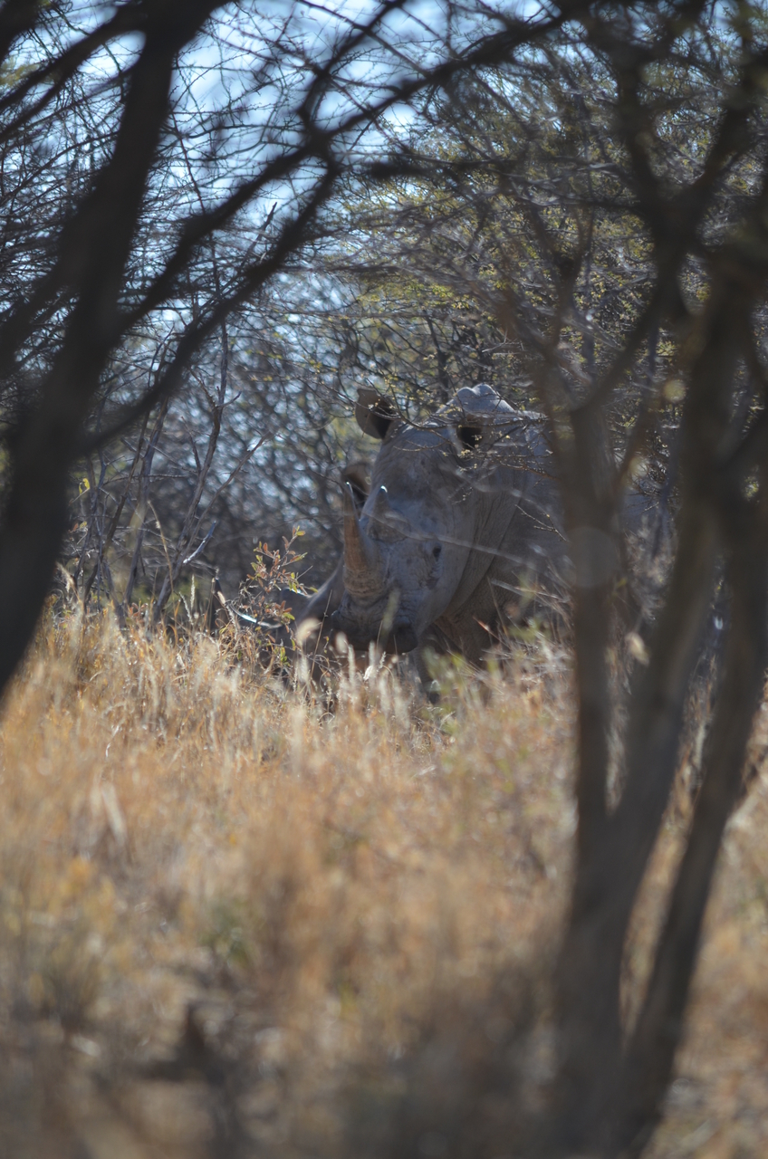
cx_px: 384
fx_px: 14462
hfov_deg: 3.0
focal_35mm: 450
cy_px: 580
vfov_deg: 4.6
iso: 200
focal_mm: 300
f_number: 5.6
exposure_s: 1/500
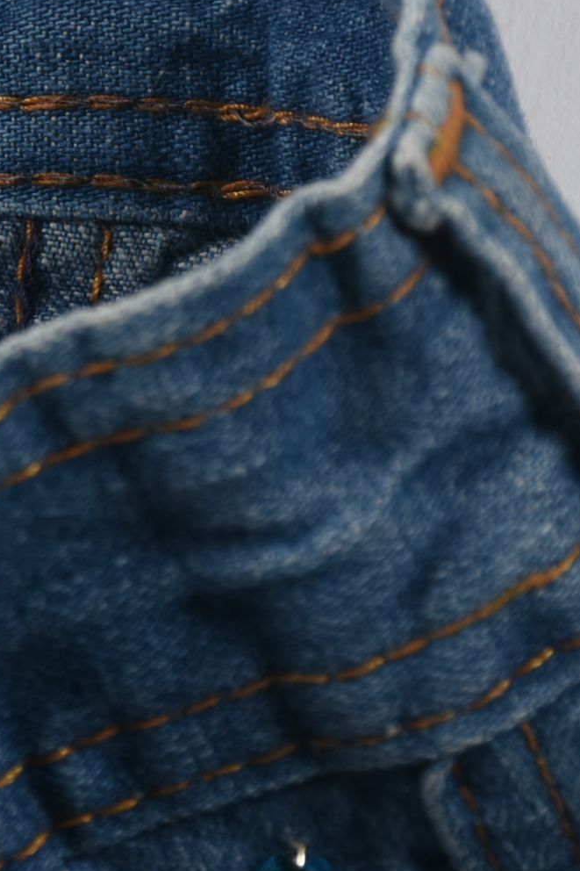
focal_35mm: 317
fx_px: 7663
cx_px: -677
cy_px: 193
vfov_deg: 6.5
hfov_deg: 4.3
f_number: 13
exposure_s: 1/125
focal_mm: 70
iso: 200
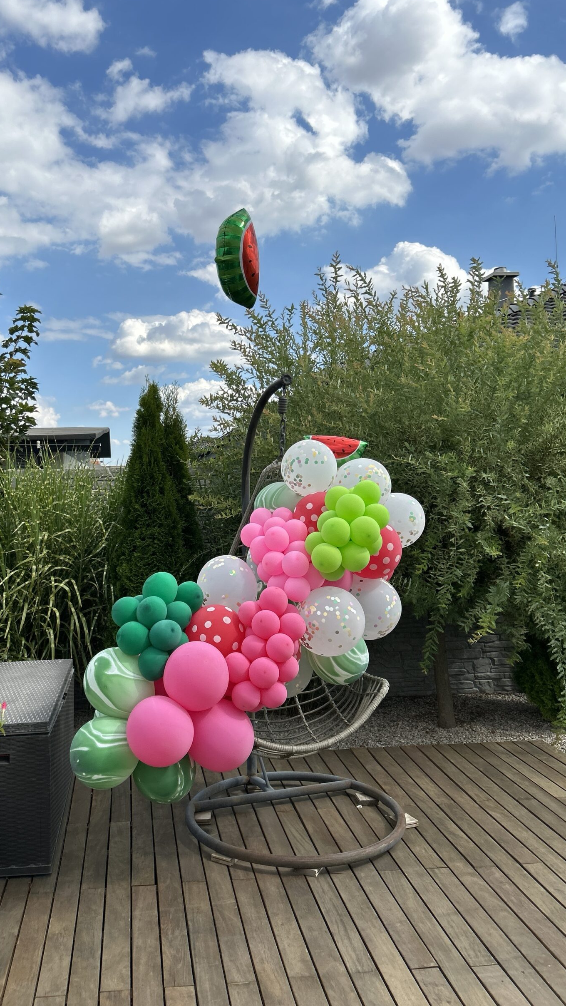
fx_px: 800
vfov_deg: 64.3
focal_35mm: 30
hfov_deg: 38.6
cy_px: 480
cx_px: 204
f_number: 1.5
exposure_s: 1/4274
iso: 50
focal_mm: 5.7
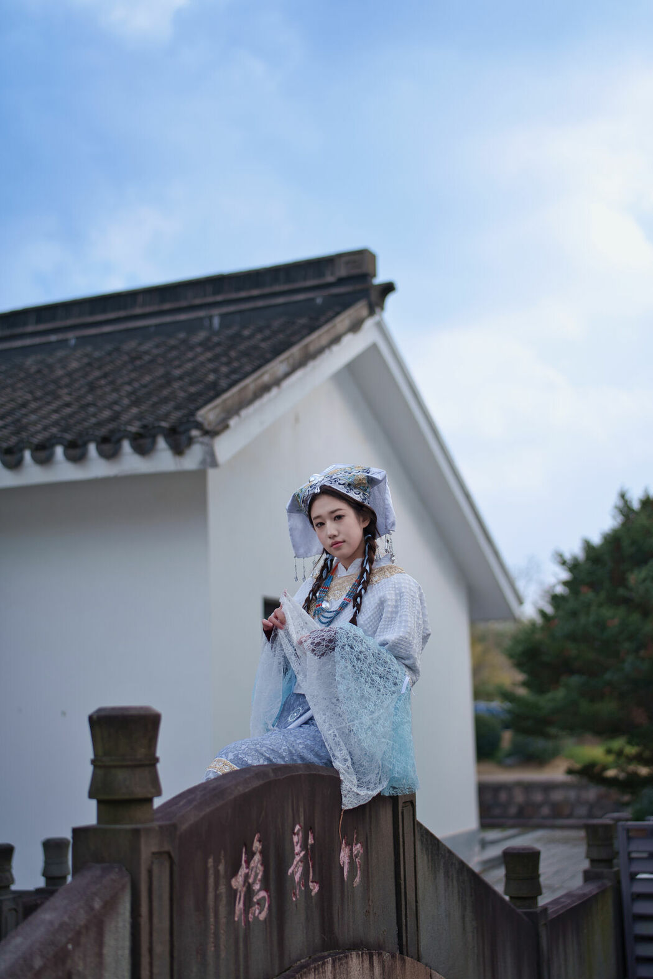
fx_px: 1360
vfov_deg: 39.6
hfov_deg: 27.0
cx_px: 326
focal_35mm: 50
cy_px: 490
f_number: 1.8
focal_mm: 50
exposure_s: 1/2500
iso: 100
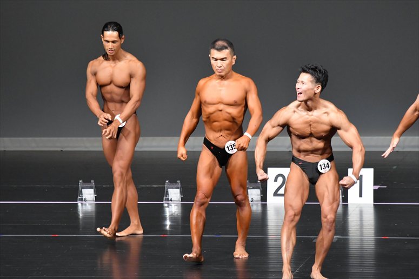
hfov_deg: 6.5
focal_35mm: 315
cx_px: 210
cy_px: 140
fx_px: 3665
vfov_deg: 4.4
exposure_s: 1/400
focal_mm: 210
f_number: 5.6
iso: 5000
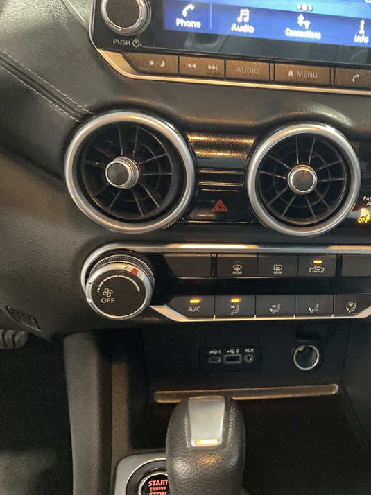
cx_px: 322
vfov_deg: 47.9
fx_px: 558
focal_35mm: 39
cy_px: 246
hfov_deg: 35.0
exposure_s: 1/30
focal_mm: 3
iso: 500
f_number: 1.8
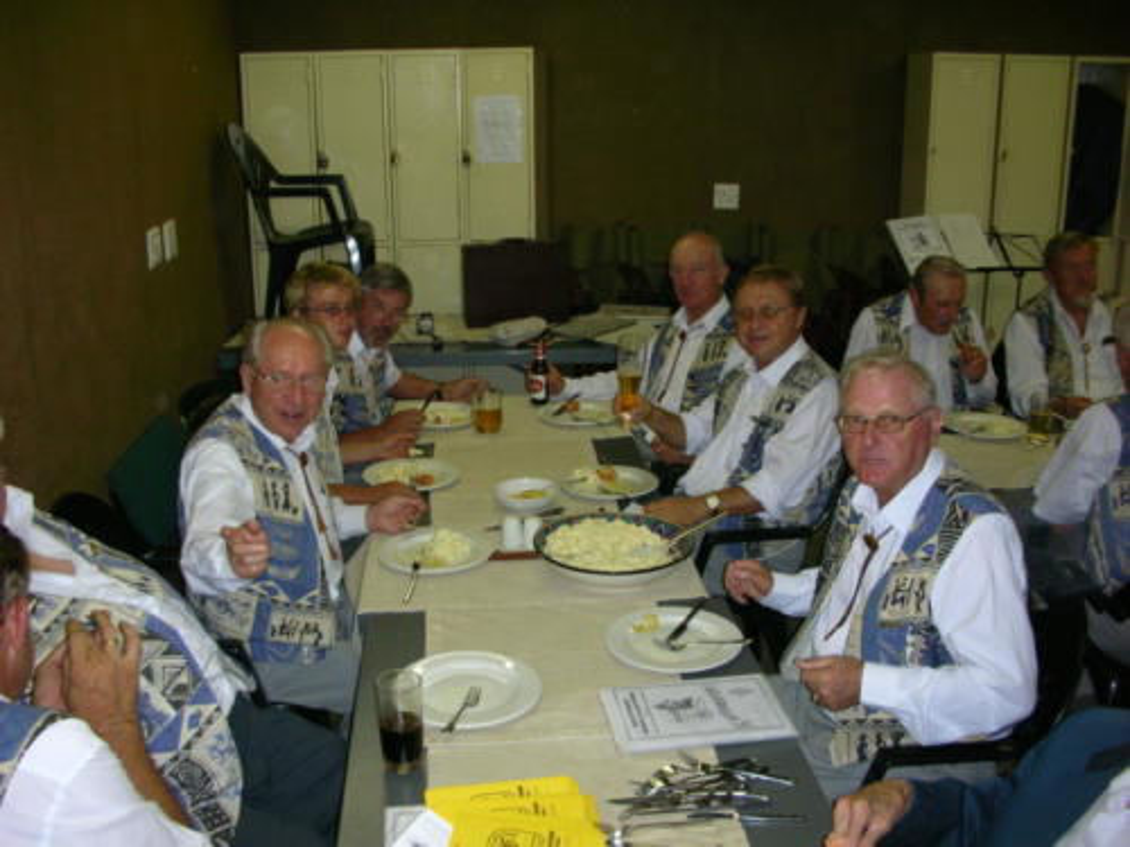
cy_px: 424
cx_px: 565
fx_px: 1143
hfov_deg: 52.6
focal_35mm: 35
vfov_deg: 40.7
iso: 80
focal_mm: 5.8
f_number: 3
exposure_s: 1/60.1
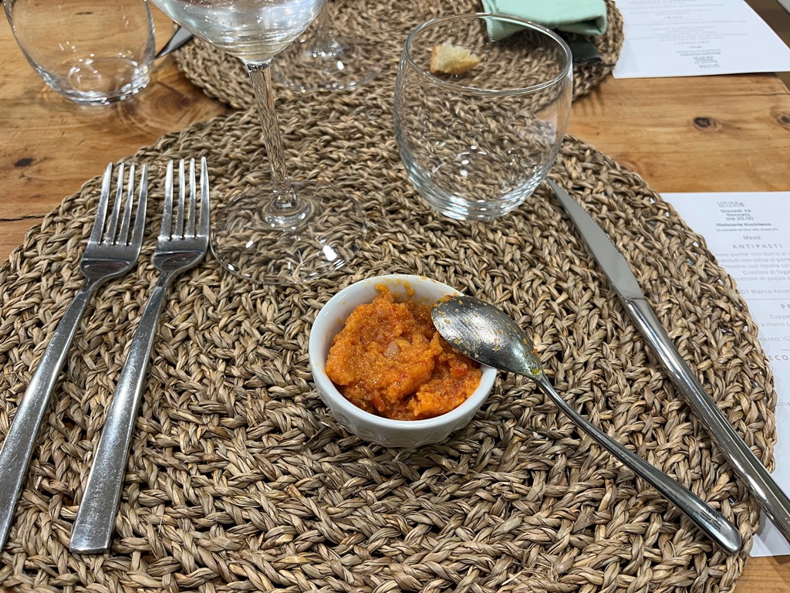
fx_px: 593
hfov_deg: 67.3
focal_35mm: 26
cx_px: 395
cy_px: 296
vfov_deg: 53.1
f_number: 1.6
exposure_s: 1/50
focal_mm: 5.1
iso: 80
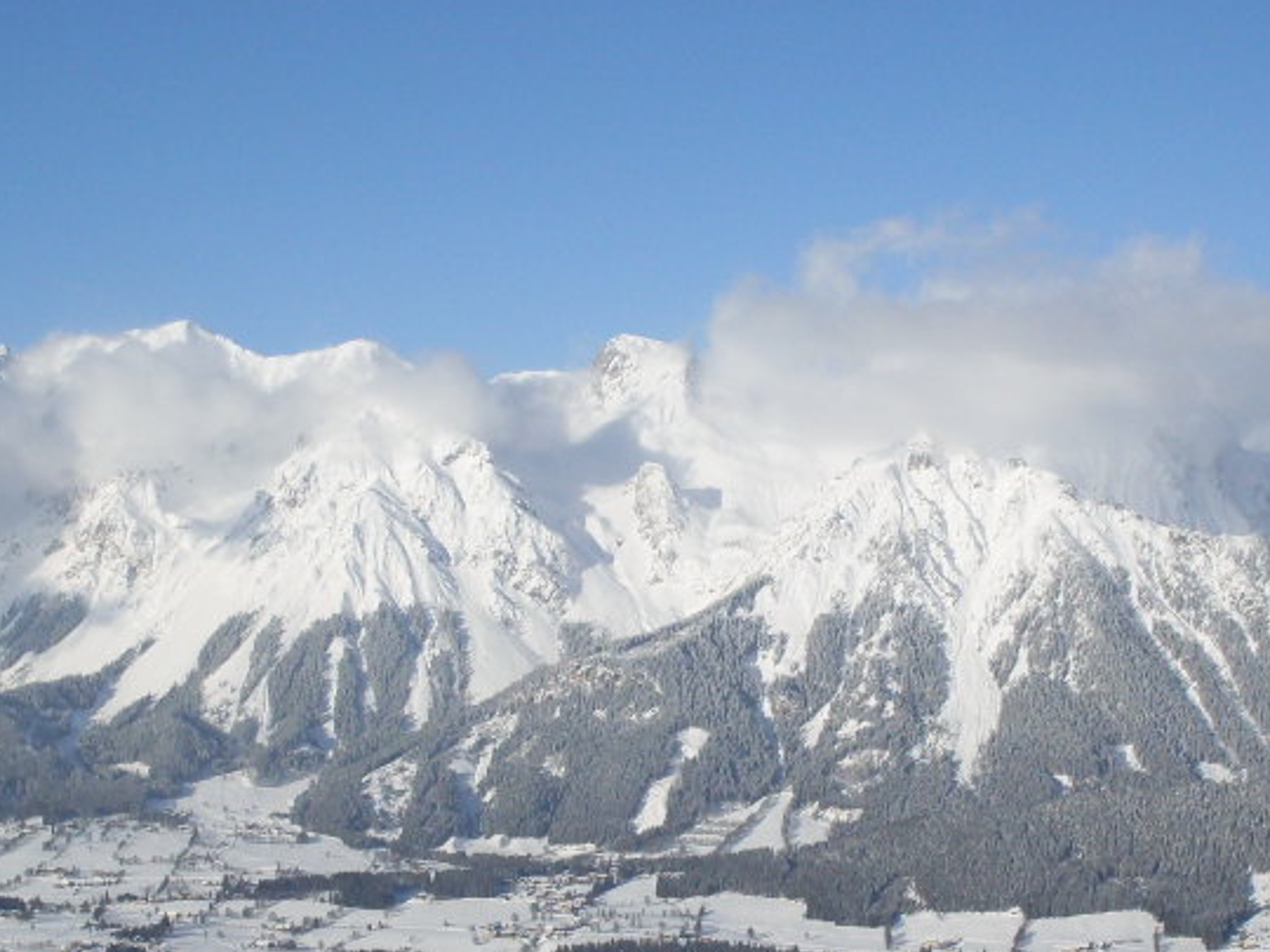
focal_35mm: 72
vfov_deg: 20.3
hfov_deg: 27.0
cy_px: 705
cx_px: 588
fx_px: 2642
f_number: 8.4
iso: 80
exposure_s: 1/500
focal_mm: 6.3
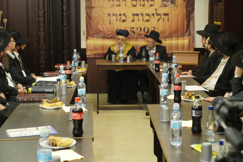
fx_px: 493
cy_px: 75
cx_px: 122
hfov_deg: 27.7
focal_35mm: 73
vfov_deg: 18.7
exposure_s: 1/80
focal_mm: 35
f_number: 3.2
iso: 2000
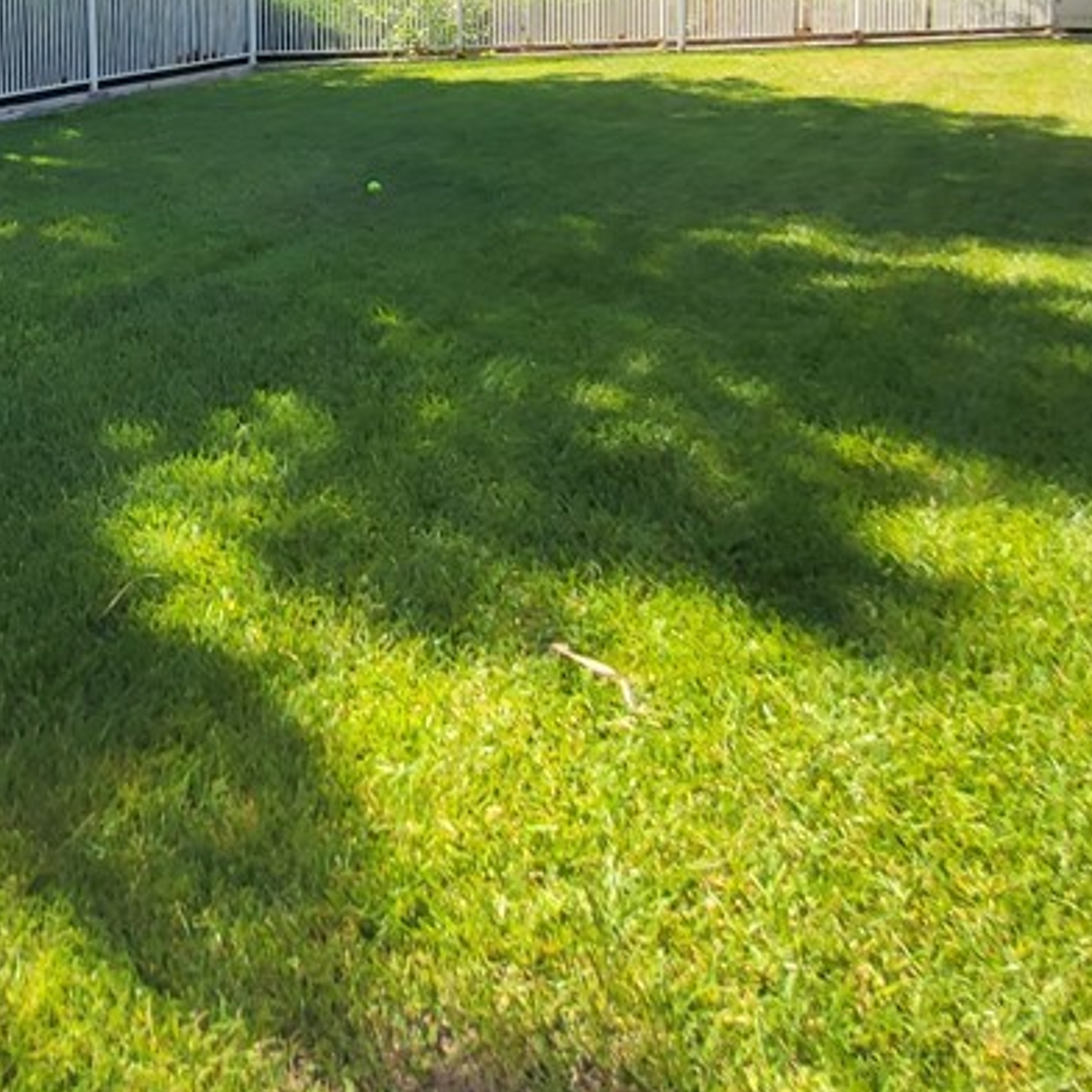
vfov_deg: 46.3
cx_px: 217
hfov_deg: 50.7
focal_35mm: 30
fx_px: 1071
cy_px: 28
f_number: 2.2
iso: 32
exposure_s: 1/488
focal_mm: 1.74
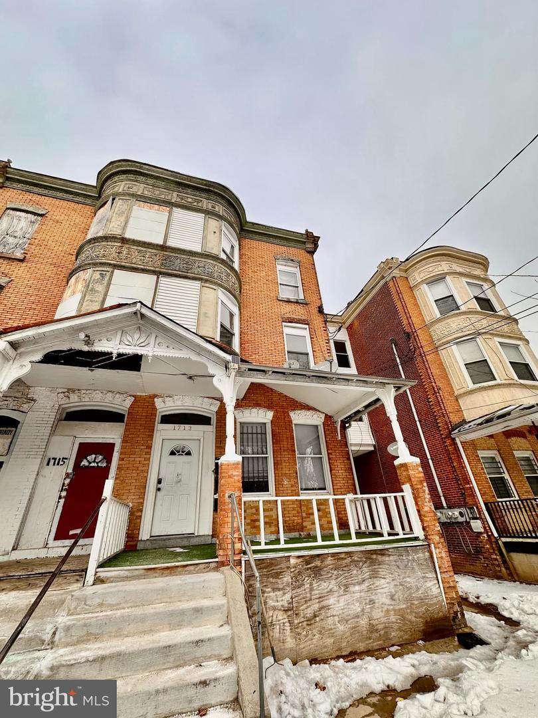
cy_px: 359
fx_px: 290
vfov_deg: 102.1
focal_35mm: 14
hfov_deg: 85.7
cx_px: 269
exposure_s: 1/1171
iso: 40
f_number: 2.2
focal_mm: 2.22
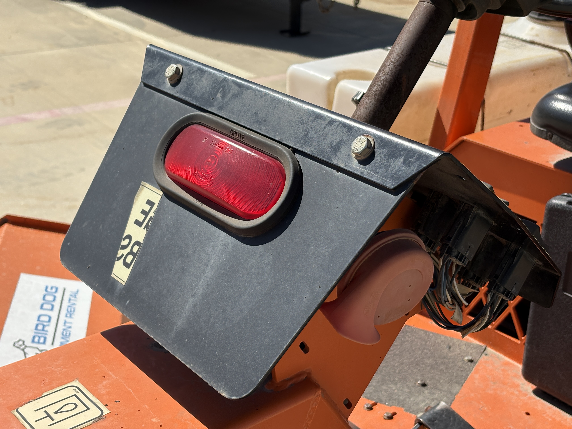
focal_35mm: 52
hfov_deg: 36.8
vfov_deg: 28.0
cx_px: 286
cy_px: 214
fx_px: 859
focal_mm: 5.96
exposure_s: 1/3125
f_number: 1.6
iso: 32
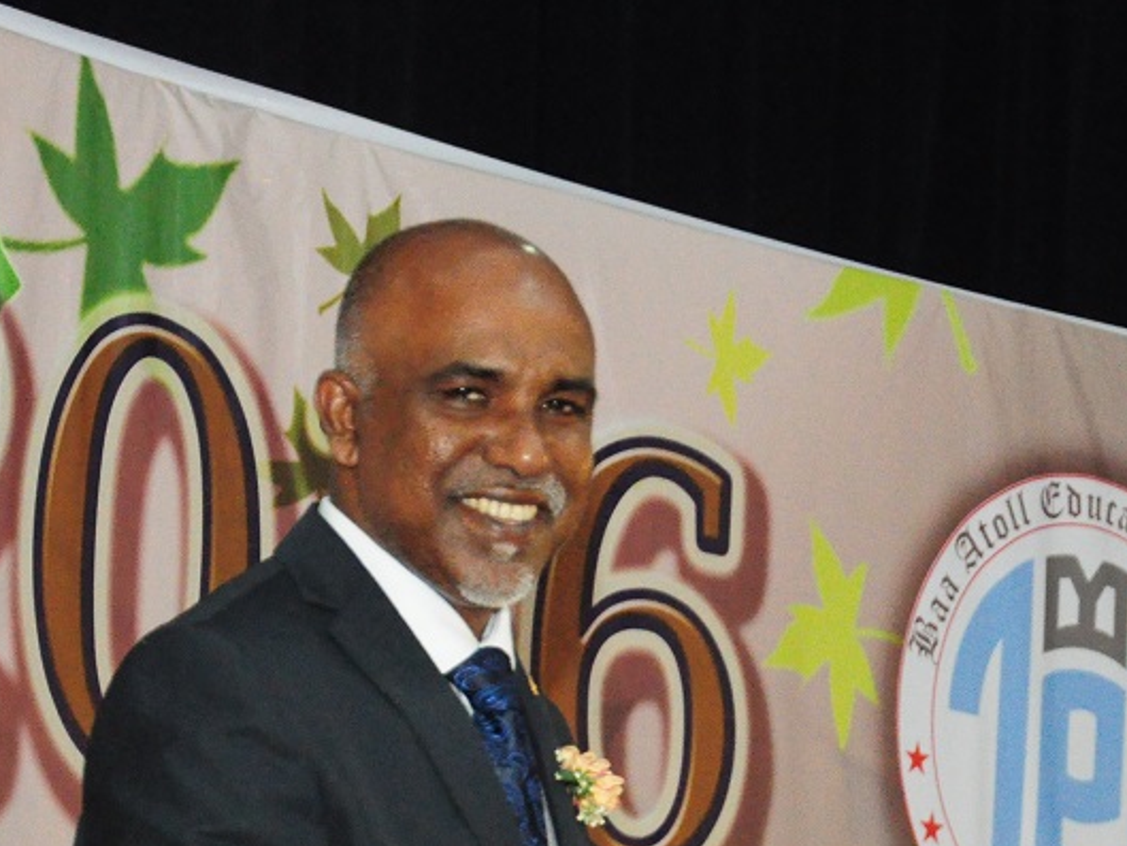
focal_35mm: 245
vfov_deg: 6.1
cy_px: 832
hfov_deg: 8.1
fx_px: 7981
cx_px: 861
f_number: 5.3
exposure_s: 1/160
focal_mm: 75
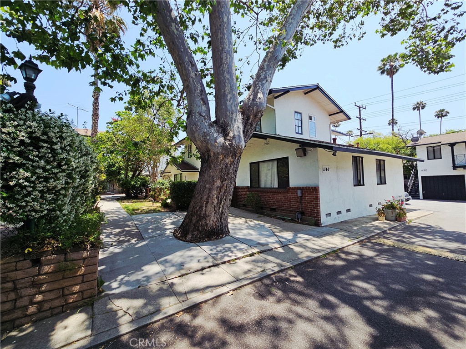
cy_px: 174
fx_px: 175
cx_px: 233
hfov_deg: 106.2
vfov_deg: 89.9
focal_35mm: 13
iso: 50
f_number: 2.2
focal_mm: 2.2
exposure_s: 1/1170
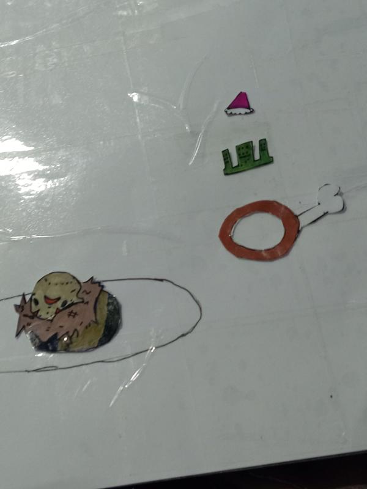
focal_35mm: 52
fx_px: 735
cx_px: 184
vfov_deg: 36.8
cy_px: 244
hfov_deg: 28.0
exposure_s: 1/25
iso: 644
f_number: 1.8
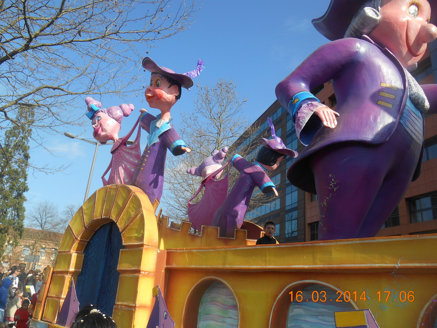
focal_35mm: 26
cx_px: 218
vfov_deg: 53.1
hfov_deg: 67.3
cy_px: 164
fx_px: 328
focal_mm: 4.7
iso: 80
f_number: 3.4
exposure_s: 1/640
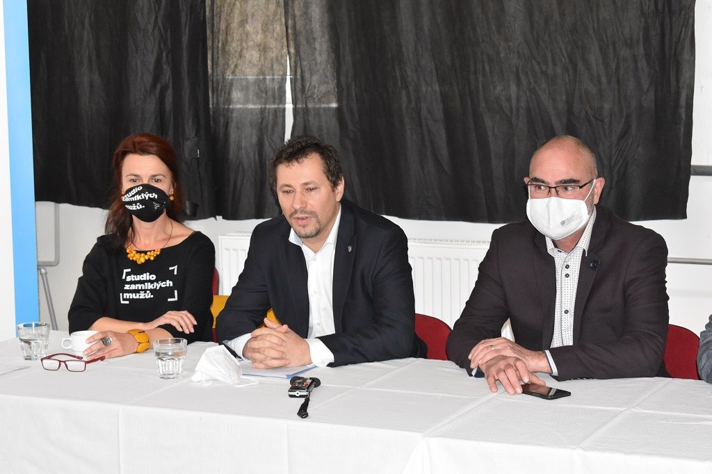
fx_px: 1631
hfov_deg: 24.6
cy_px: 237
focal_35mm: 82
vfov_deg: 16.5
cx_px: 356
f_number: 5.6
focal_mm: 55
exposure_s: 1/60
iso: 3200
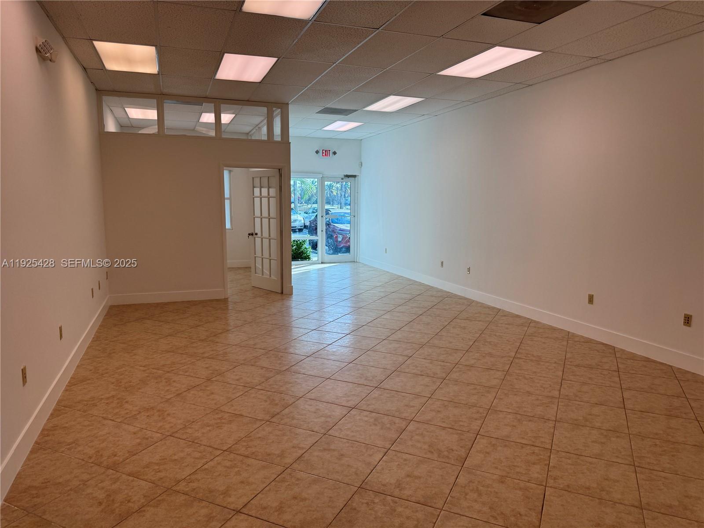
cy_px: 264
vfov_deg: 56.8
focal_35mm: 24
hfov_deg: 71.6
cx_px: 352
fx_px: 488
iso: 80
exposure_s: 1/553
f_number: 1.78
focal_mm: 6.76
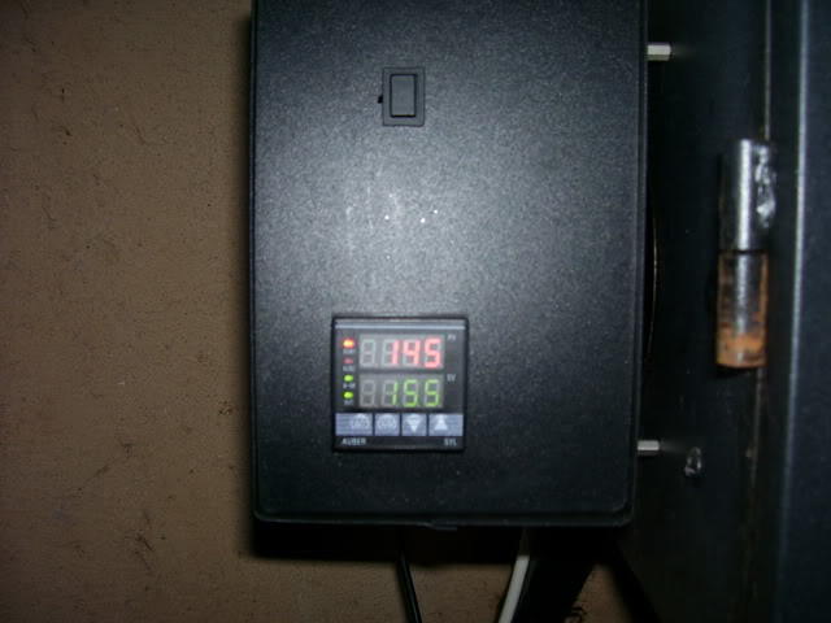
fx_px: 816
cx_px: 416
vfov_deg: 41.8
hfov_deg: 54.0
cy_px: 312
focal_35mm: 34
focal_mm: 5.6
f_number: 2.7
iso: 80
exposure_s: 1/60
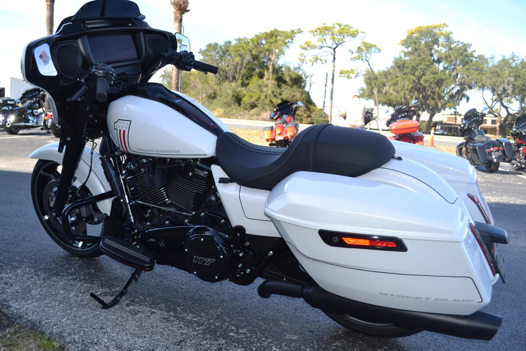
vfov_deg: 40.0
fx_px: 482
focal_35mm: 33
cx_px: 263
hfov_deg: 57.2
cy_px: 176
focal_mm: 22
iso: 100
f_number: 5.6
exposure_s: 1/200
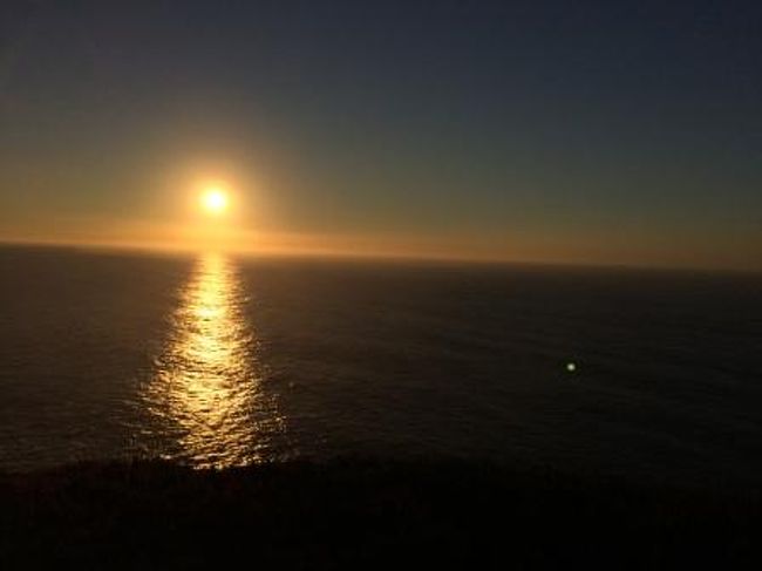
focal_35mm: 29
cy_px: 286
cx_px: 381
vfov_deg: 48.2
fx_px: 638
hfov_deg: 61.7
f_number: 2.2
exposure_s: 1/20833
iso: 40
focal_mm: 4.15
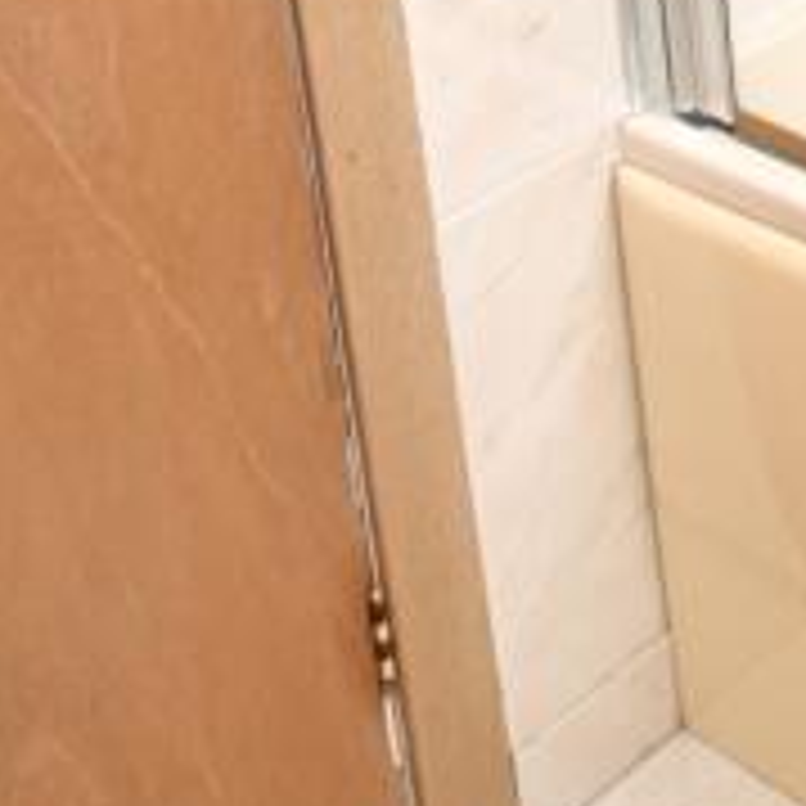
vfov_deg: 17.6
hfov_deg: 17.2
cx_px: 1495
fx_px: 2119
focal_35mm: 80
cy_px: -619
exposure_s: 1/100
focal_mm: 11
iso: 100
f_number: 5
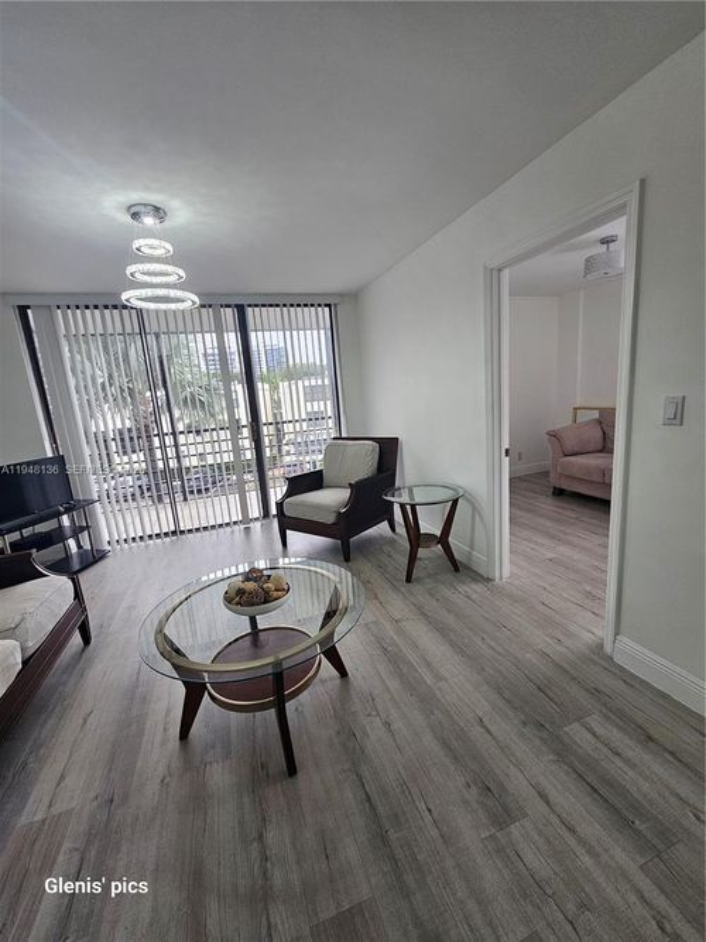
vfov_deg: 106.2
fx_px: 354
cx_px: 353
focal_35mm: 13
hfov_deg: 89.9
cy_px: 471
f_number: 2.2
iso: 64
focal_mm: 2.2
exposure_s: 1/60
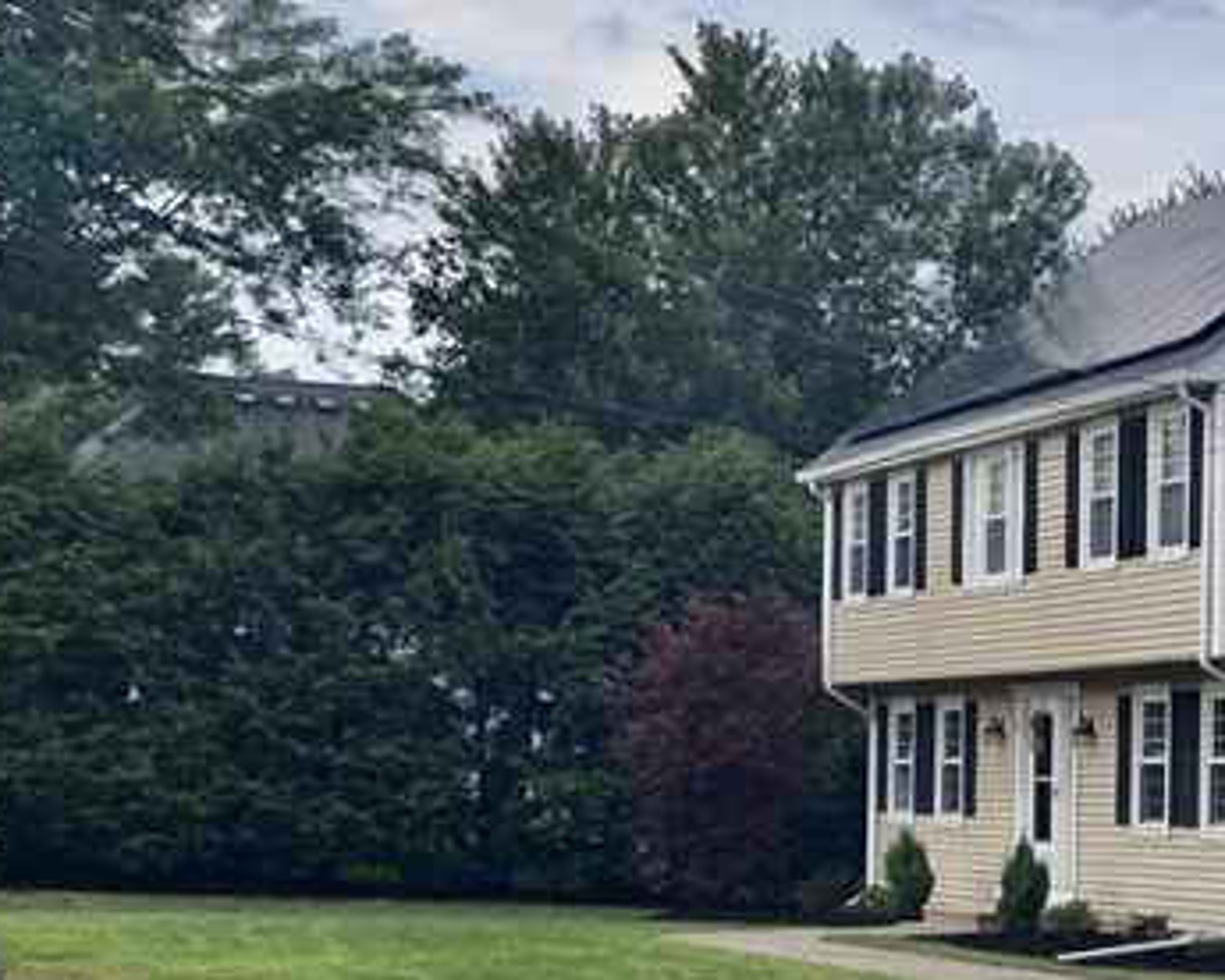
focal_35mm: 92
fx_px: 3335
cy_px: 758
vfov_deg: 16.6
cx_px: 1143
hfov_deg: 20.3
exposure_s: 1/60
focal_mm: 22
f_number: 8
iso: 110
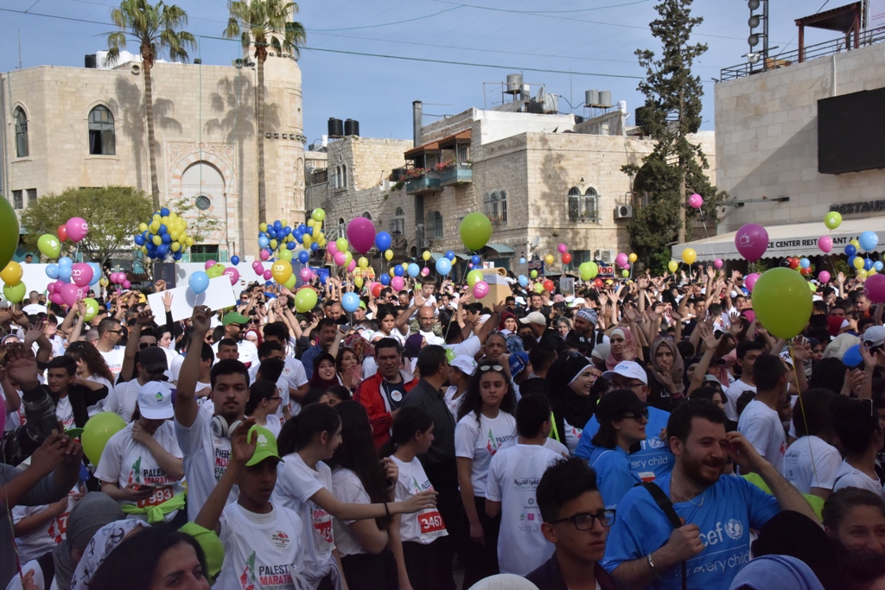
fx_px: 983
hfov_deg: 48.5
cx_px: 442
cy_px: 295
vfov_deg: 33.4
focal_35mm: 40
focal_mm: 40
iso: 2500
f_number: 20
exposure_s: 1/1600
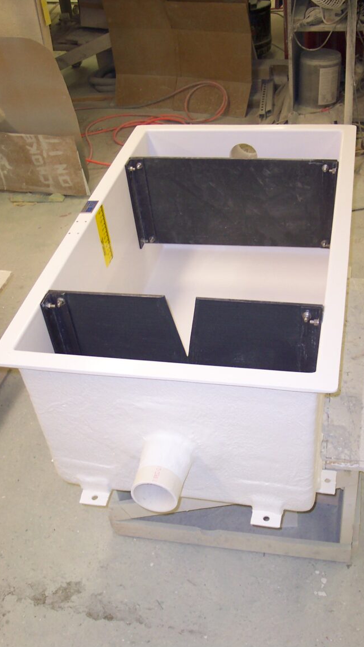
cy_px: 324
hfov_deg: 29.7
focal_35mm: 40
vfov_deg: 50.5
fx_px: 686
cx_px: 196
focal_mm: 8
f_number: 2.8
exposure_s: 1/45
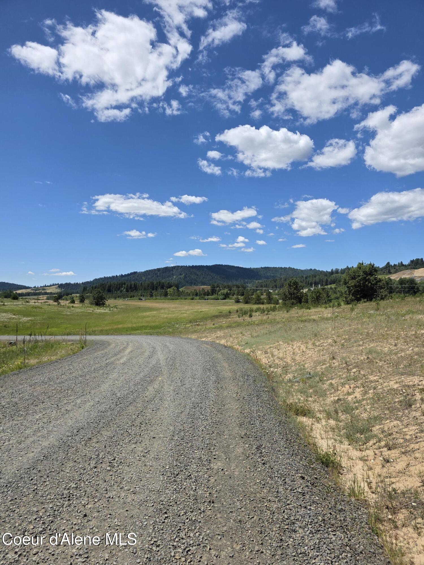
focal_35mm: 23
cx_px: 212
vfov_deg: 73.9
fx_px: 376
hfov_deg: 58.9
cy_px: 282
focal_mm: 6.3
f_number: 1.7
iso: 80
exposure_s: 1/7061
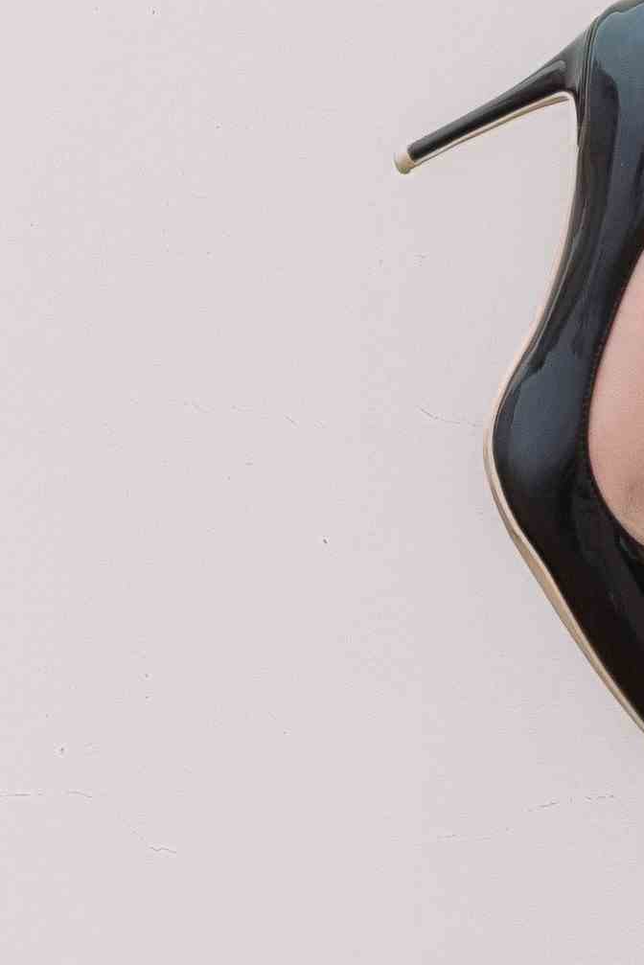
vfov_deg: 8.0
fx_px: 6730
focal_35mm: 251
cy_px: -599
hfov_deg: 5.4
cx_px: 1196
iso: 200
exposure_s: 1/100
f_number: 13
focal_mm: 42
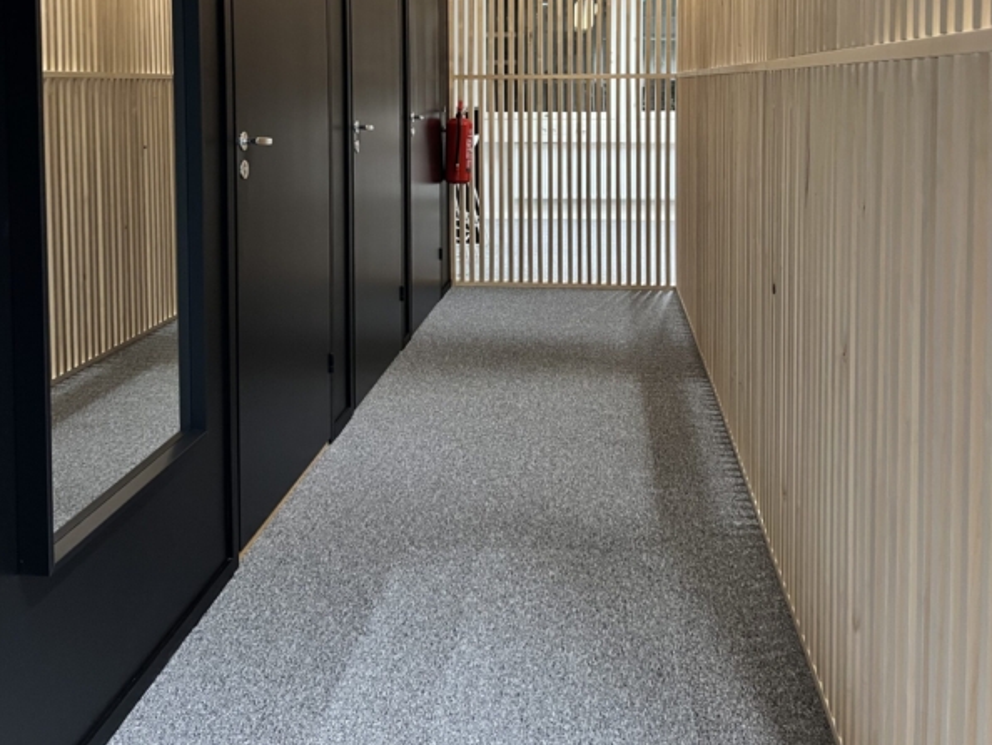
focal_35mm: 35
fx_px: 1003
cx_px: 493
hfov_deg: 52.6
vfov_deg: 39.0
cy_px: 139
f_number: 1.5
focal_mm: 5.7
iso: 160
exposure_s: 1/50
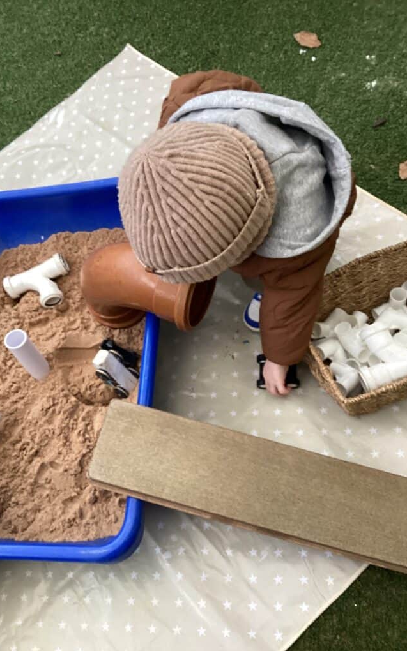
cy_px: 326
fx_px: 586
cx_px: 176
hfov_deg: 38.2
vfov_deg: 58.2
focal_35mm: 33
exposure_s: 1/50
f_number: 2.4
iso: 125
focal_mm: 3.3
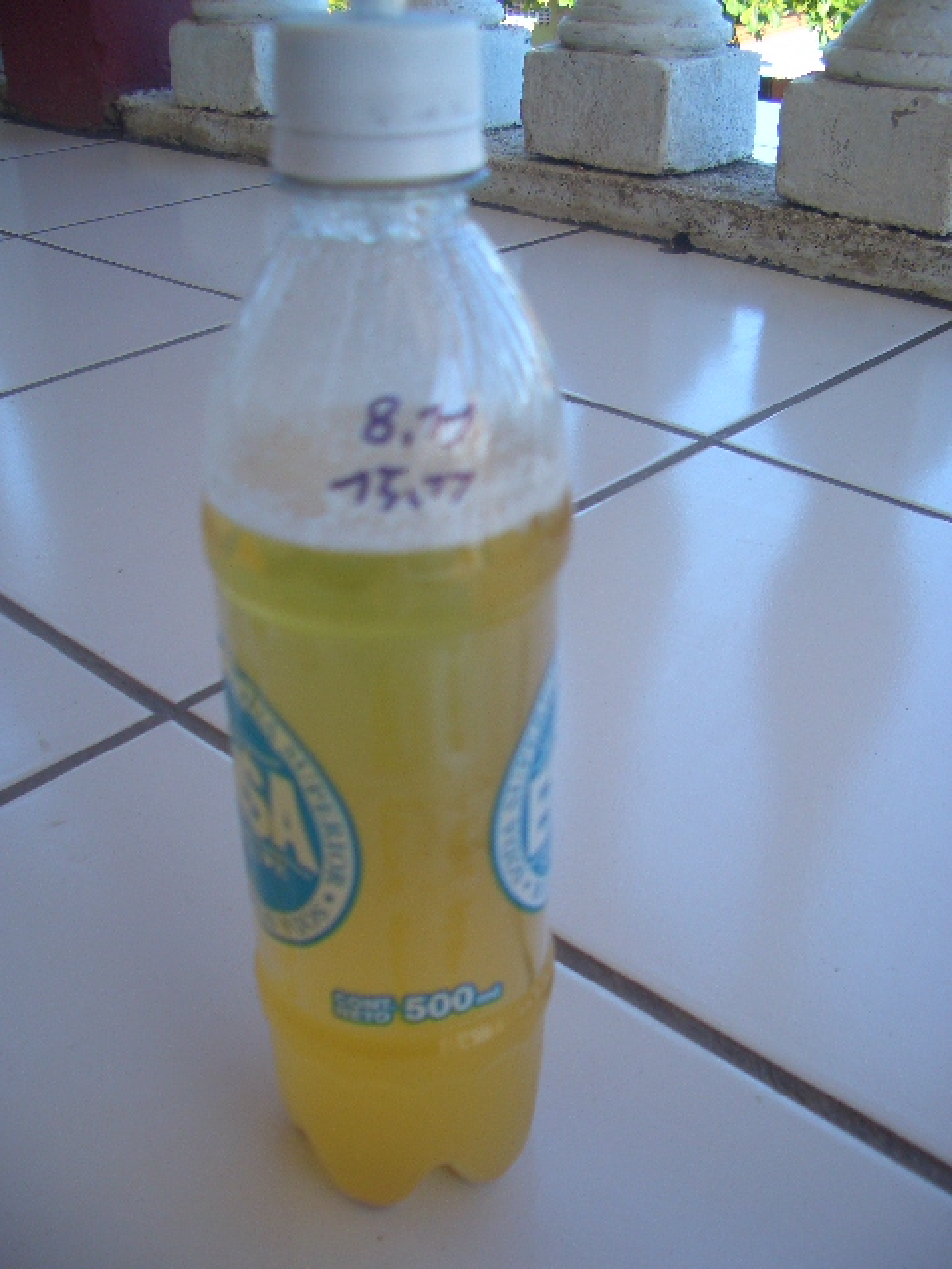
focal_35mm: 35
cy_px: 634
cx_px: 476
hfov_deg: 40.7
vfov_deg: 52.6
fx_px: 1283
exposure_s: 1/160
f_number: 2.6
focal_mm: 5.8
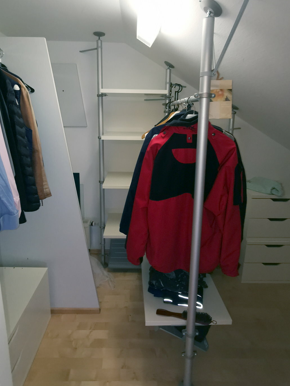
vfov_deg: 78.6
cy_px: 167
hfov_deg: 63.4
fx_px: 234
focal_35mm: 21
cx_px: 137
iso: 200
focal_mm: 2.35
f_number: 2.2
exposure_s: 1/33.3
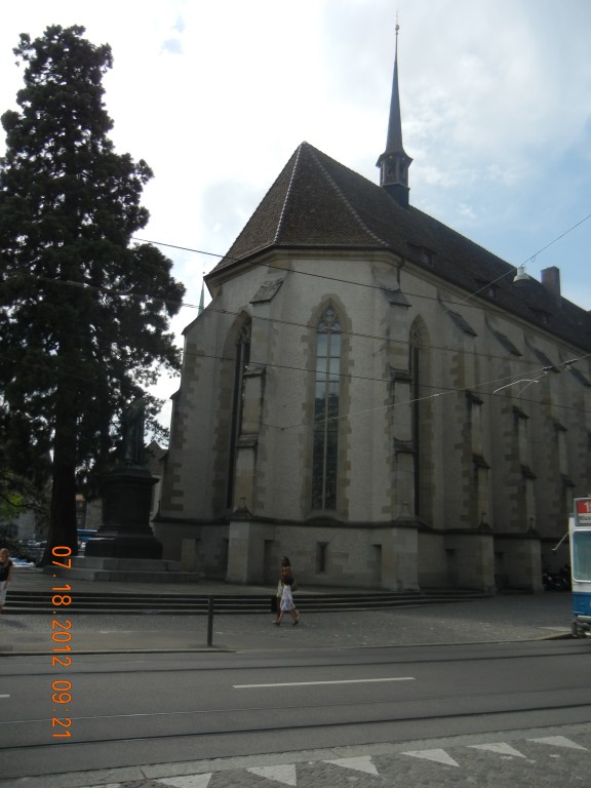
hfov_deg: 46.8
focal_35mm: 30
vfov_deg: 60.0
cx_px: 296
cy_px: 394
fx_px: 683
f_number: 7
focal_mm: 5.4
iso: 160
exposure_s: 1/353
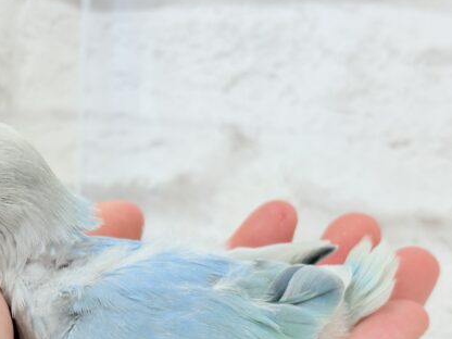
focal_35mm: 80
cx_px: 120
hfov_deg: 24.2
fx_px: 1045
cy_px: 237
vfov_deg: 18.4
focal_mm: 5.96
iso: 50
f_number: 1.6
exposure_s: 1/50
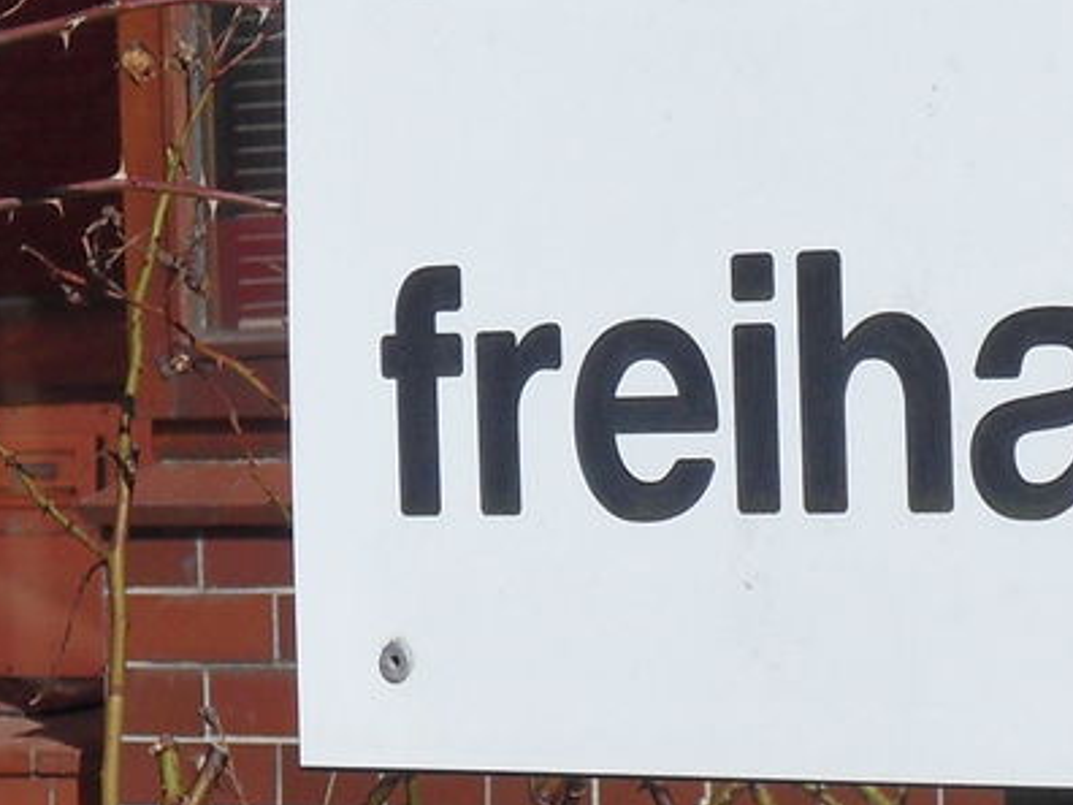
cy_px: 405
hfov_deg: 10.0
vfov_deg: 7.5
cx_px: 623
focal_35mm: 197
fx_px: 6106
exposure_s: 1/250
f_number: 10.1
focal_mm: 9.1
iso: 80
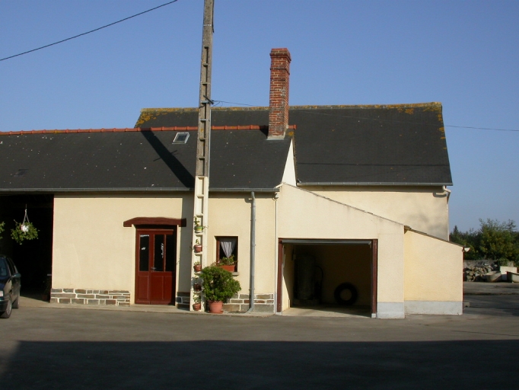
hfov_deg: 40.4
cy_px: 195
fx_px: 705
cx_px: 260
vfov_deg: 30.9
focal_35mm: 47
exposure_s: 1/432
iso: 100
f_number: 8
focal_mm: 9.8
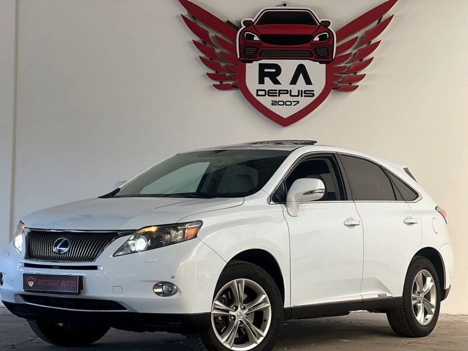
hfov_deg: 25.3
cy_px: 176
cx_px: 234
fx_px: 1041
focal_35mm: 77
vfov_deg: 19.1
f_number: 2.8
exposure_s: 1/121
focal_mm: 9
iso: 80
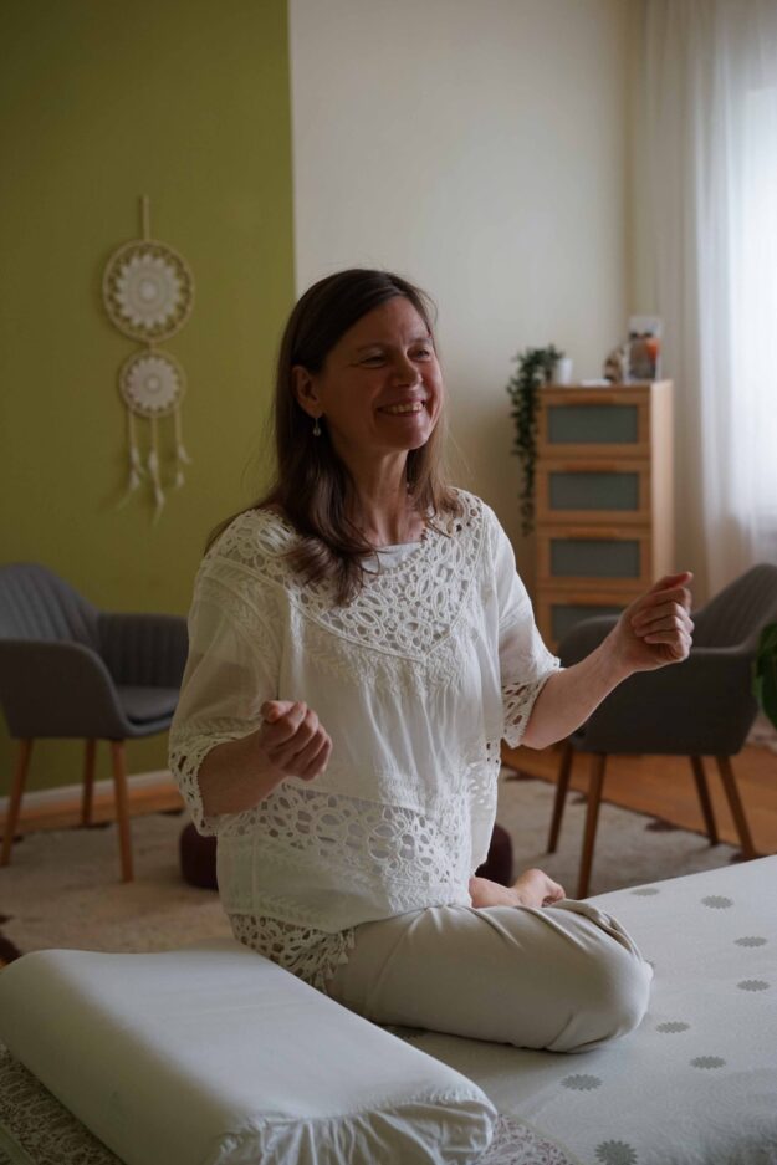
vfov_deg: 36.2
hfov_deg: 24.6
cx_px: 388
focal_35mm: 55
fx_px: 1780
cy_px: 582
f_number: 4
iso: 800
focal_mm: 55
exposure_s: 1/160
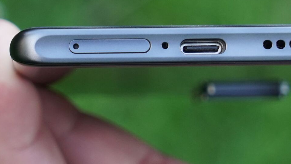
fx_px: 1134
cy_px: 35
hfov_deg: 14.6
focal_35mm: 147
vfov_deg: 8.2
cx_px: 197
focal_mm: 70
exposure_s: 1/200
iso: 1250
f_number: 8
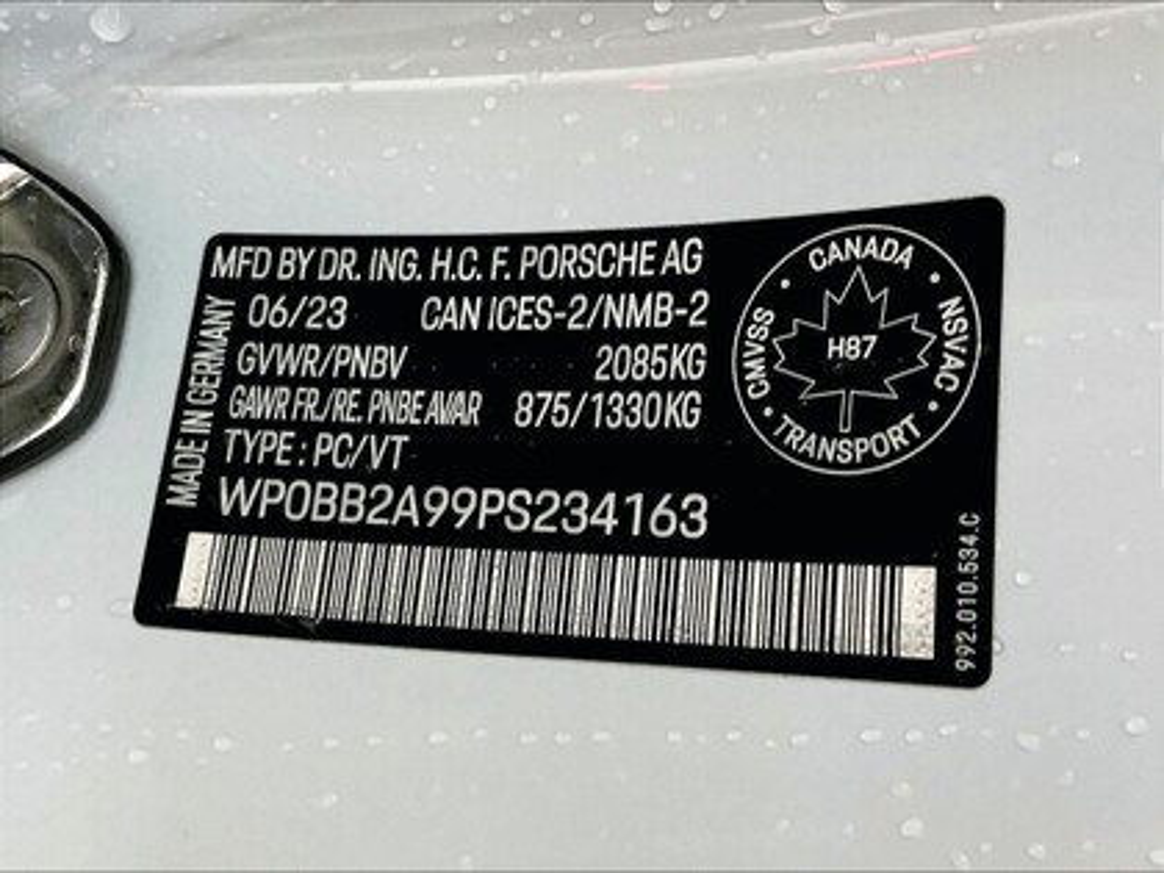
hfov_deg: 61.7
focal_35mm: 29
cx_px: 582
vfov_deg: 48.2
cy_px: 436
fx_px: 975
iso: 200
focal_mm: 3
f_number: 1.8
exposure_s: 1/40
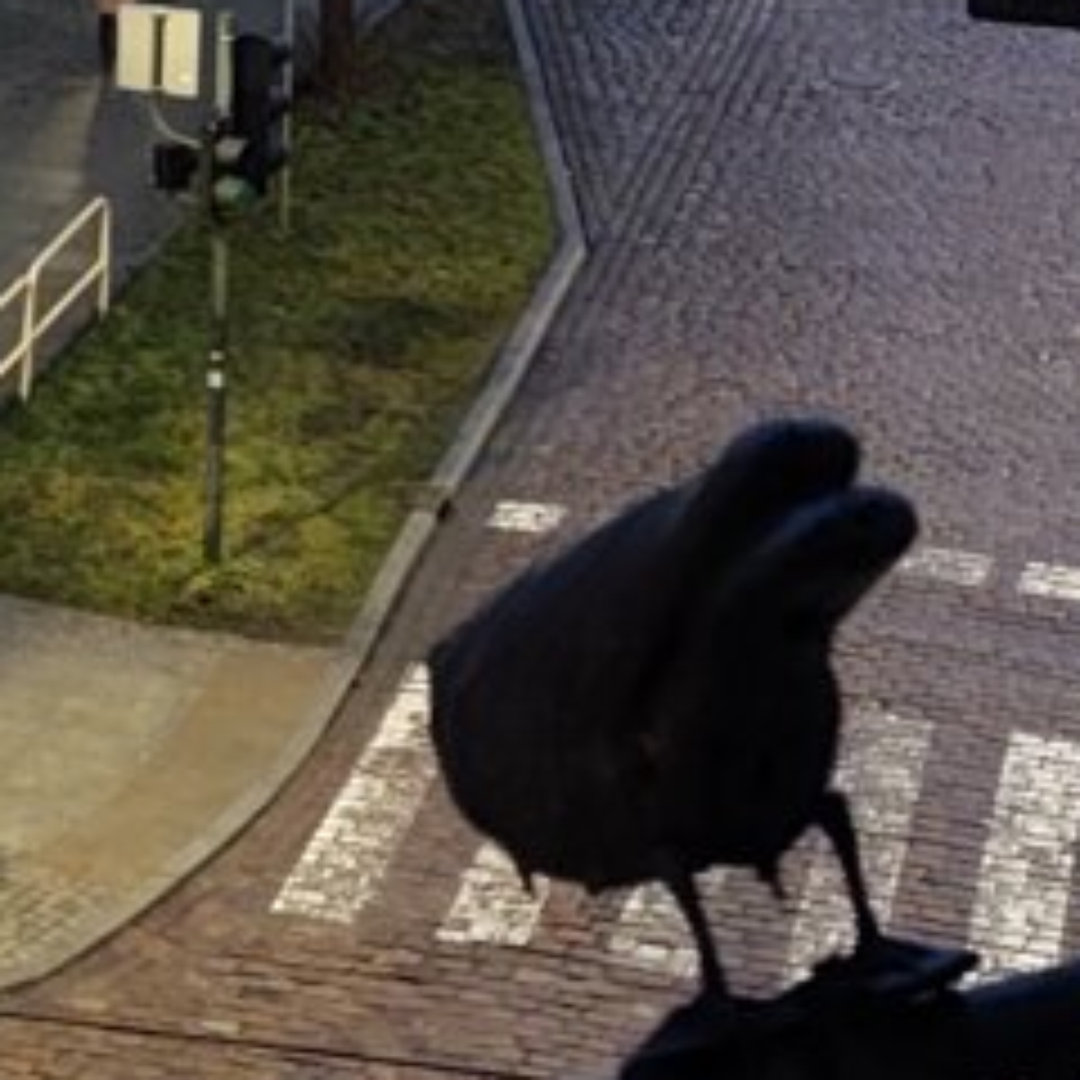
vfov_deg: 13.2
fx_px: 4306
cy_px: -724
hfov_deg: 14.1
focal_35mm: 122
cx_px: 63
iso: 2500
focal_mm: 6.19
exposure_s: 1/25
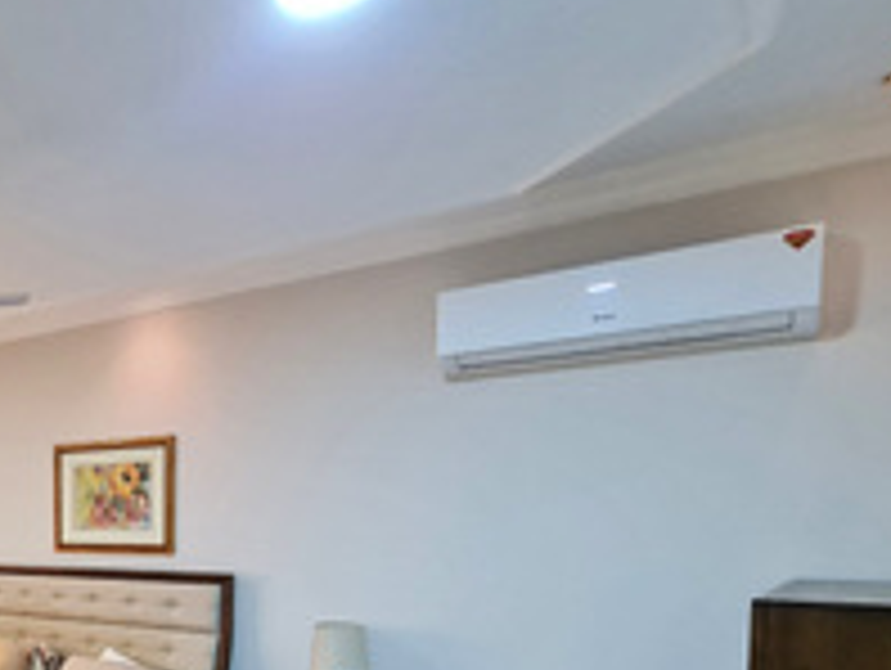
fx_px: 773
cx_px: -34
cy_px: 591
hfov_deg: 47.6
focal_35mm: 30
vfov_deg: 43.2
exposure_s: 1/50
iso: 400
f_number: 2.2
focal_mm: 2.2
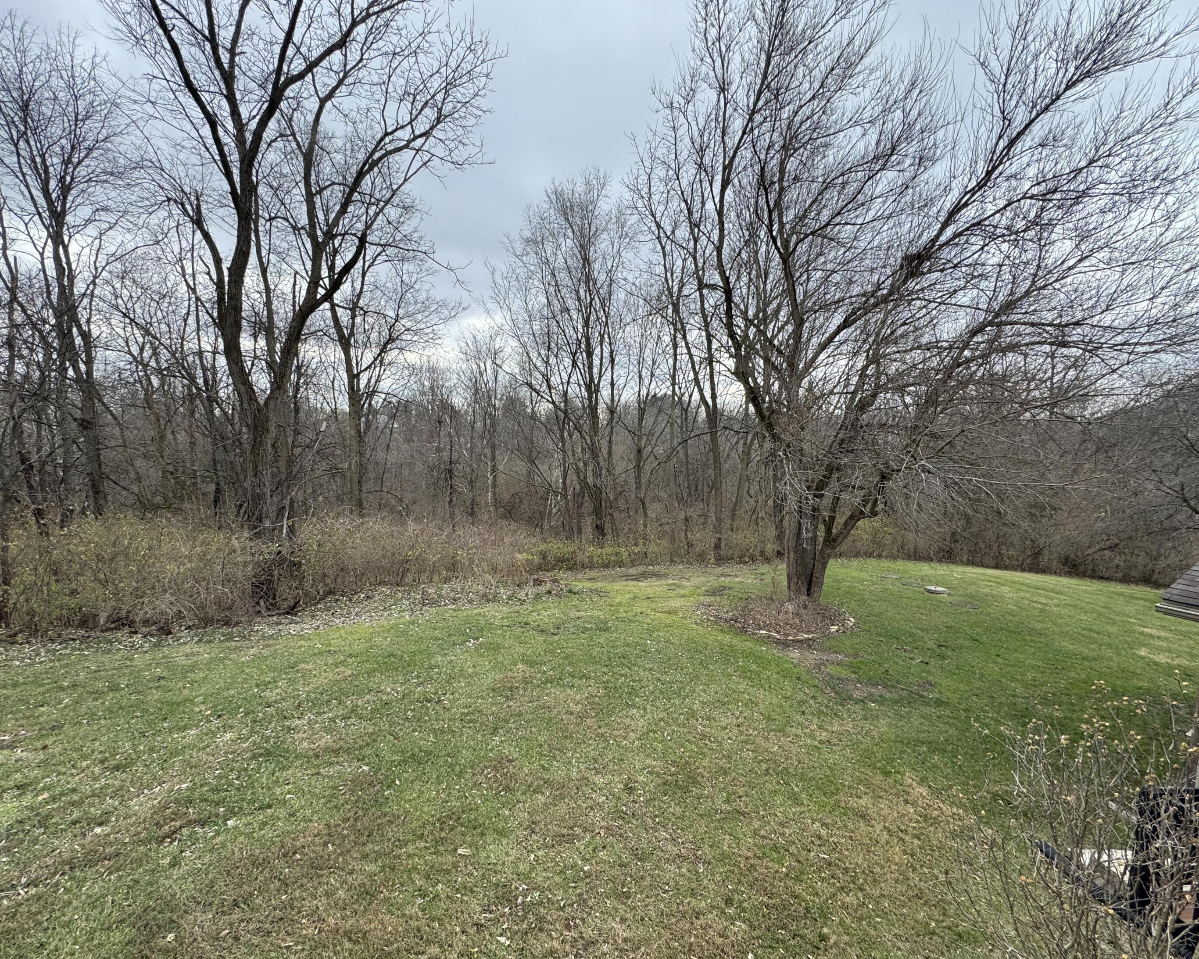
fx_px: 532
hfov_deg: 96.8
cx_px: 594
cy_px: 486
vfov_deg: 84.0
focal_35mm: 15
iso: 40
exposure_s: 1/270
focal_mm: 2.22
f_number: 2.2
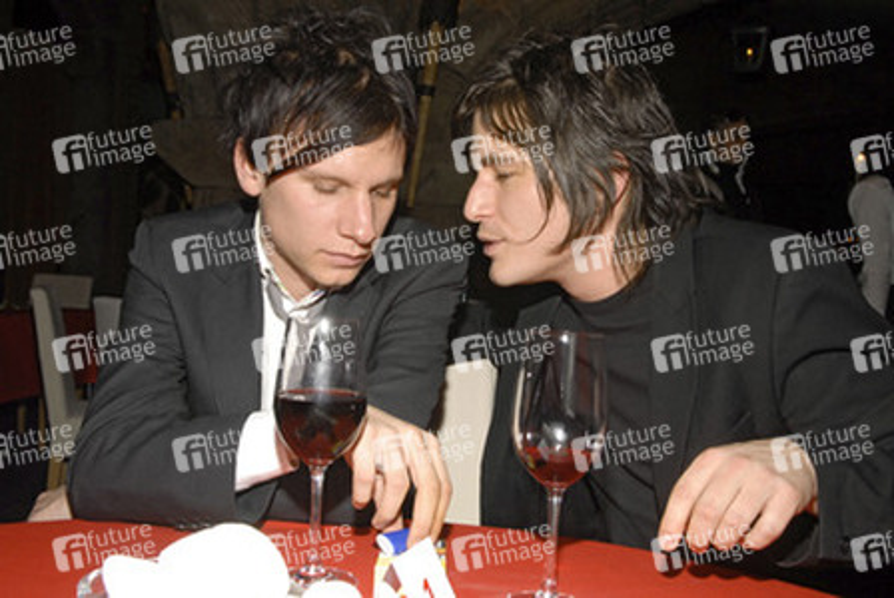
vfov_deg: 37.0
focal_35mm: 36
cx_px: 447
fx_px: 895
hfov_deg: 53.1
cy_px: 299
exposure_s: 1/30
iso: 400
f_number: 8
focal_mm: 24
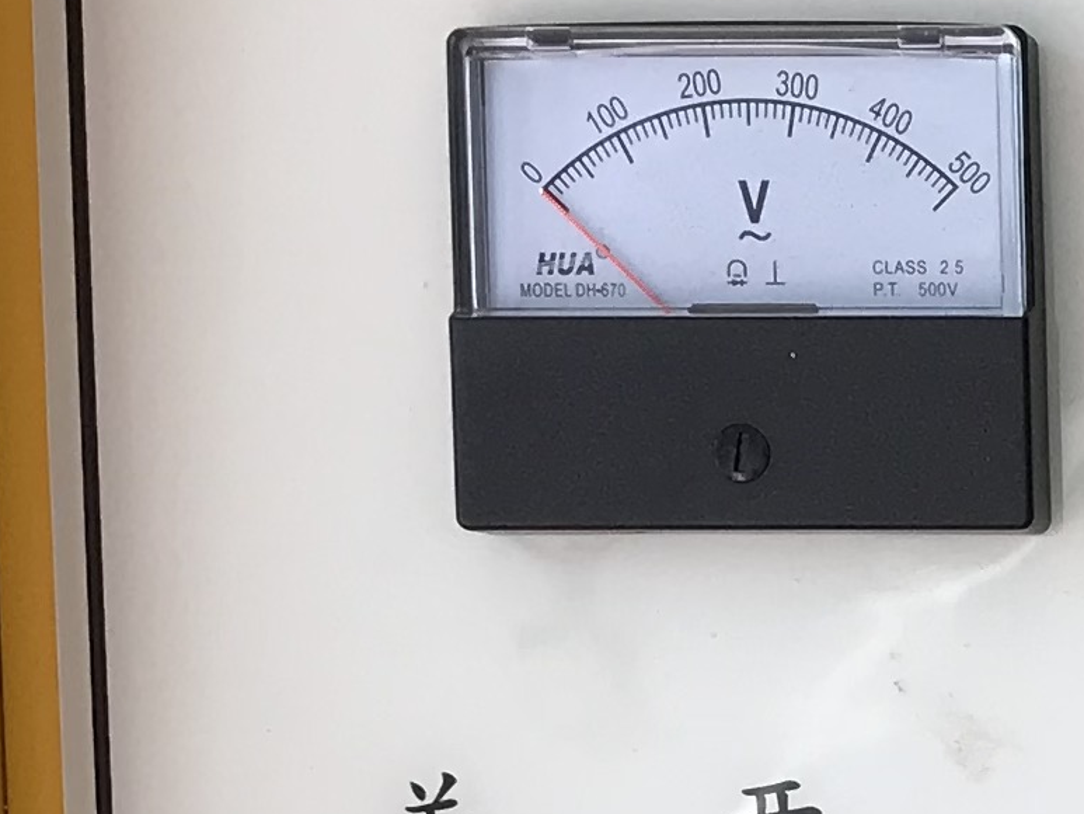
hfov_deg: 12.6
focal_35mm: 146
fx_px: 4573
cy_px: 1158
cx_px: 1764
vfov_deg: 9.9
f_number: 1.8
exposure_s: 1/103
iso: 20
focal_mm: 3.99
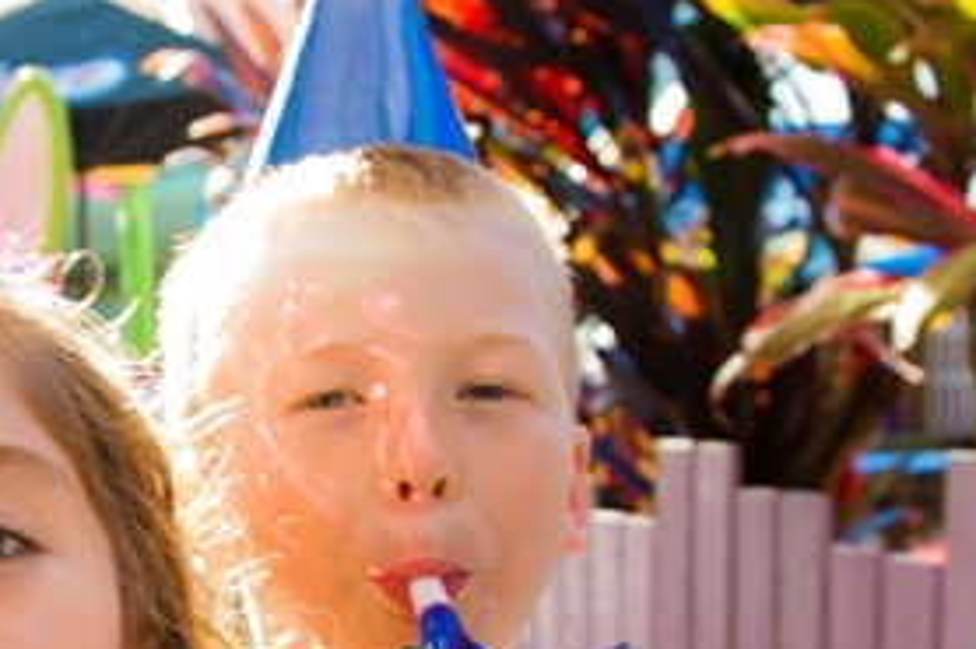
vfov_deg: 16.7
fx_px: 2113
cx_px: 7
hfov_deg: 24.8
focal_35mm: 78
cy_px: 800
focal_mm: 24
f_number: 4.5
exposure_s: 1/160
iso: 640
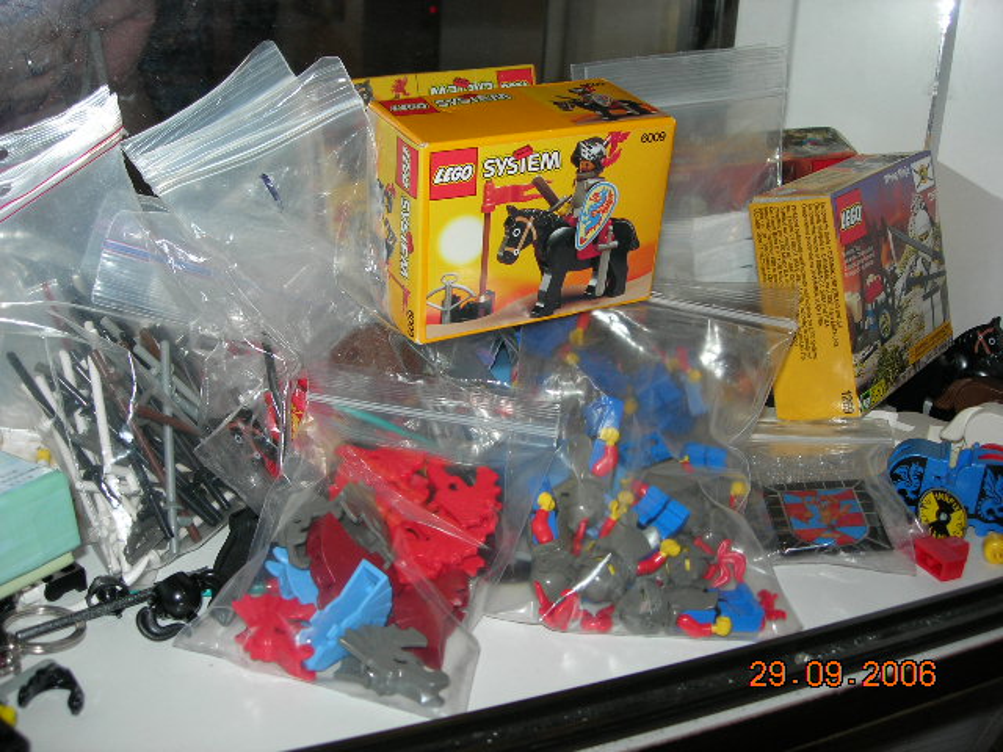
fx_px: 1101
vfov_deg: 37.7
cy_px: 376
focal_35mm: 38
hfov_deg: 49.0
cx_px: 502
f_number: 2.8
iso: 64
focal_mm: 7.8
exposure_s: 1/60.1
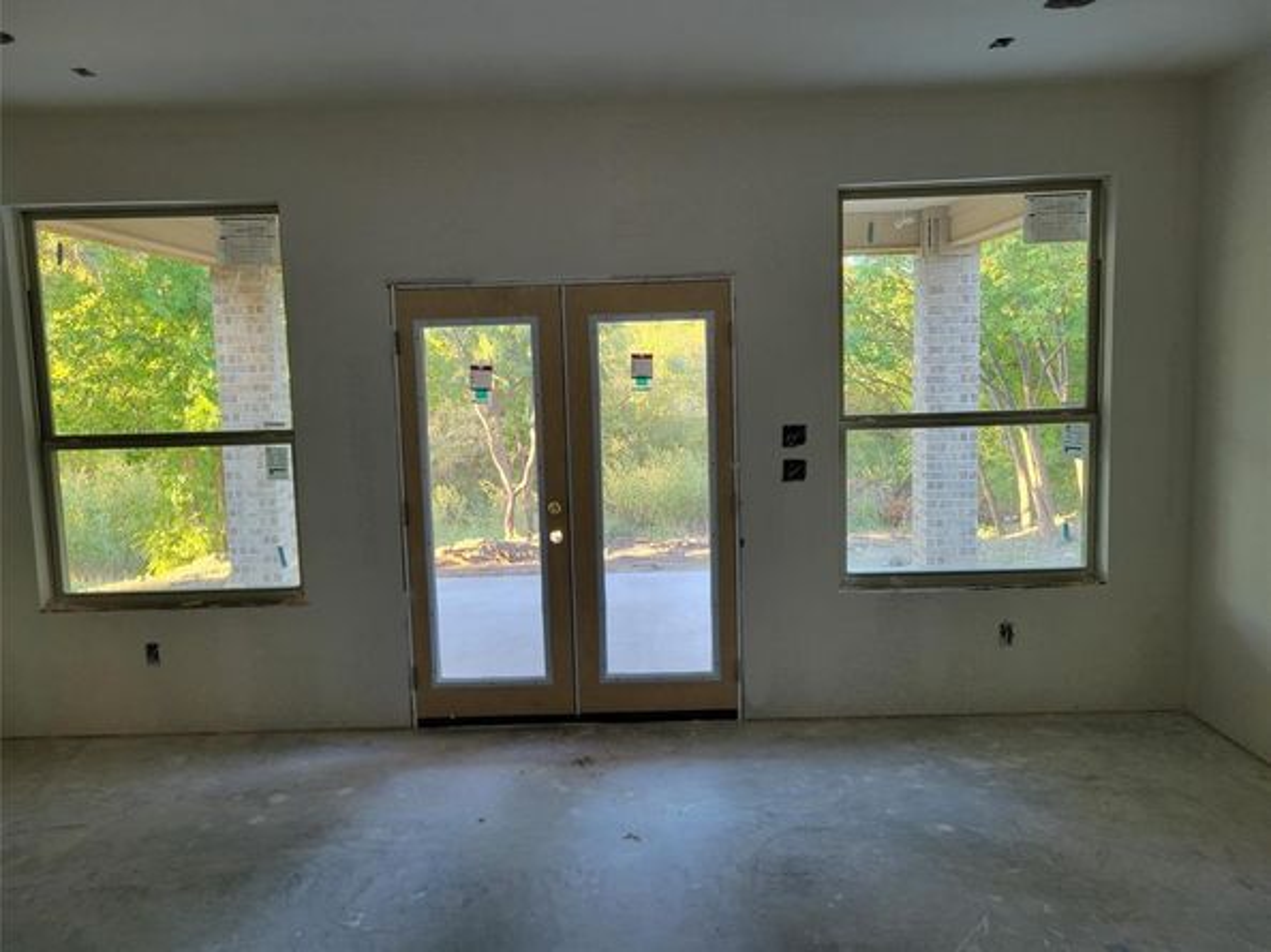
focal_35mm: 26
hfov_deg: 67.3
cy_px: 476
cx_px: 636
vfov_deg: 53.0
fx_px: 954
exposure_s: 1/60
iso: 160
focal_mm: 5.4
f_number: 1.8
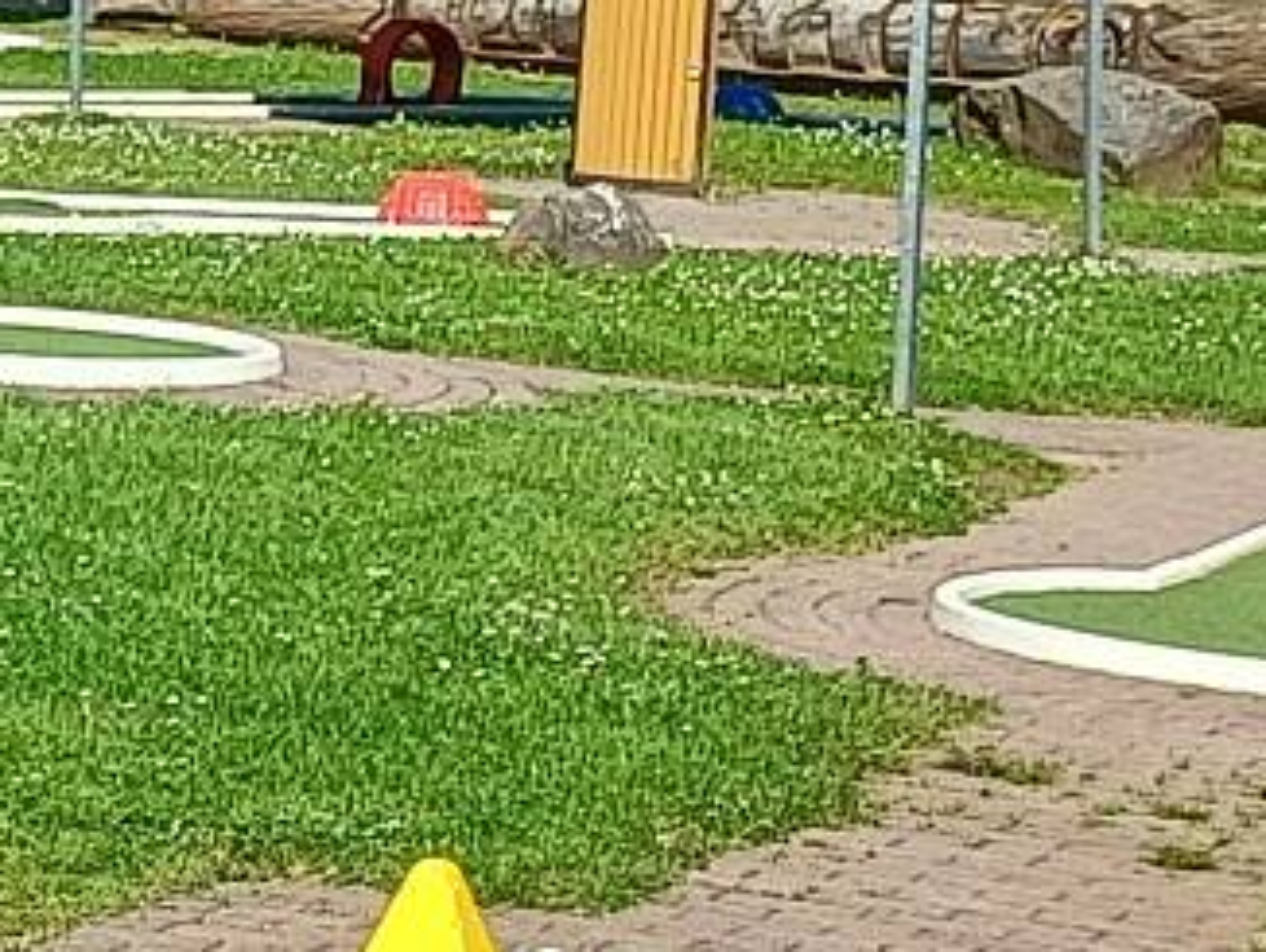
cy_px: 245
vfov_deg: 9.5
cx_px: -699
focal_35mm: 157
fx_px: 5746
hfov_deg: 11.9
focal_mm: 4.65
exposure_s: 1/1024
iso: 50
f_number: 1.8
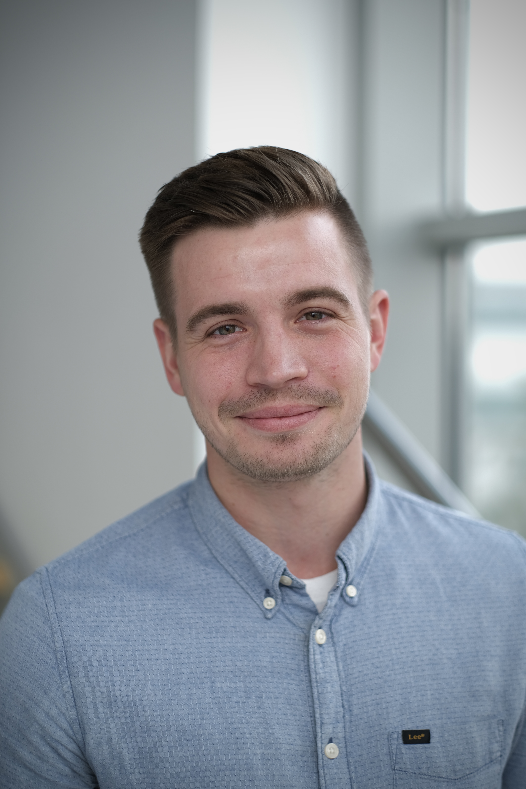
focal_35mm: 84
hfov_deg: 16.3
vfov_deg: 24.2
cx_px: 263
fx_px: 1841
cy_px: 394
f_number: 1.6
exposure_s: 1/320
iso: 100
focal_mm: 56
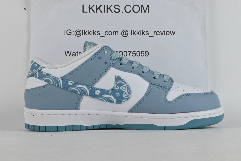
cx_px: 120
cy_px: 80
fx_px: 372
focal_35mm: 56
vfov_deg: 24.4
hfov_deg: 35.9
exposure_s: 1/20
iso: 1600
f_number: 36
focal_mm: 37
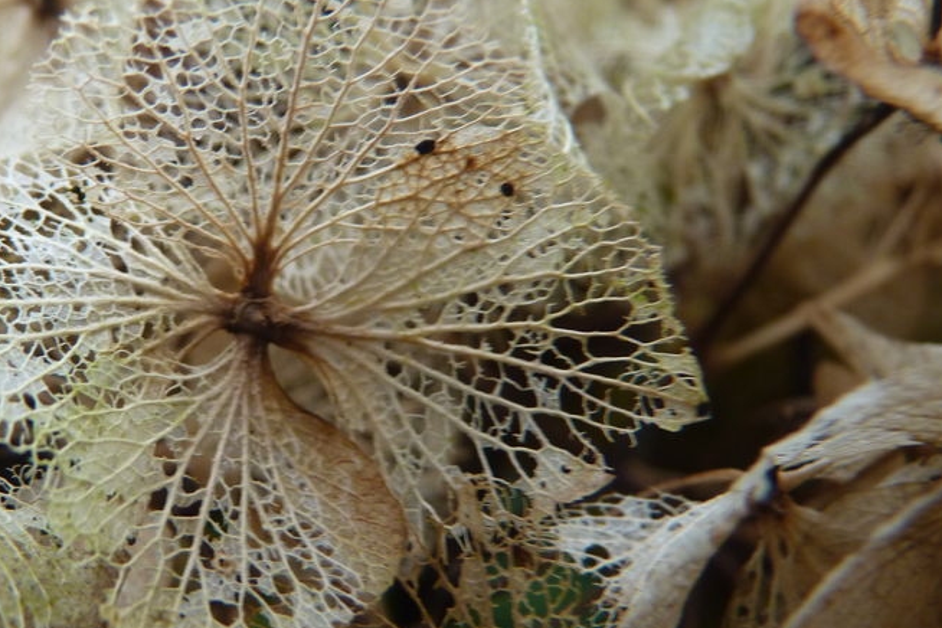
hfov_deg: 43.2
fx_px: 1151
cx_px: 248
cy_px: 281
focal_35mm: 44
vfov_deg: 30.5
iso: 160
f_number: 2.8
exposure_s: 1/30
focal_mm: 4.8
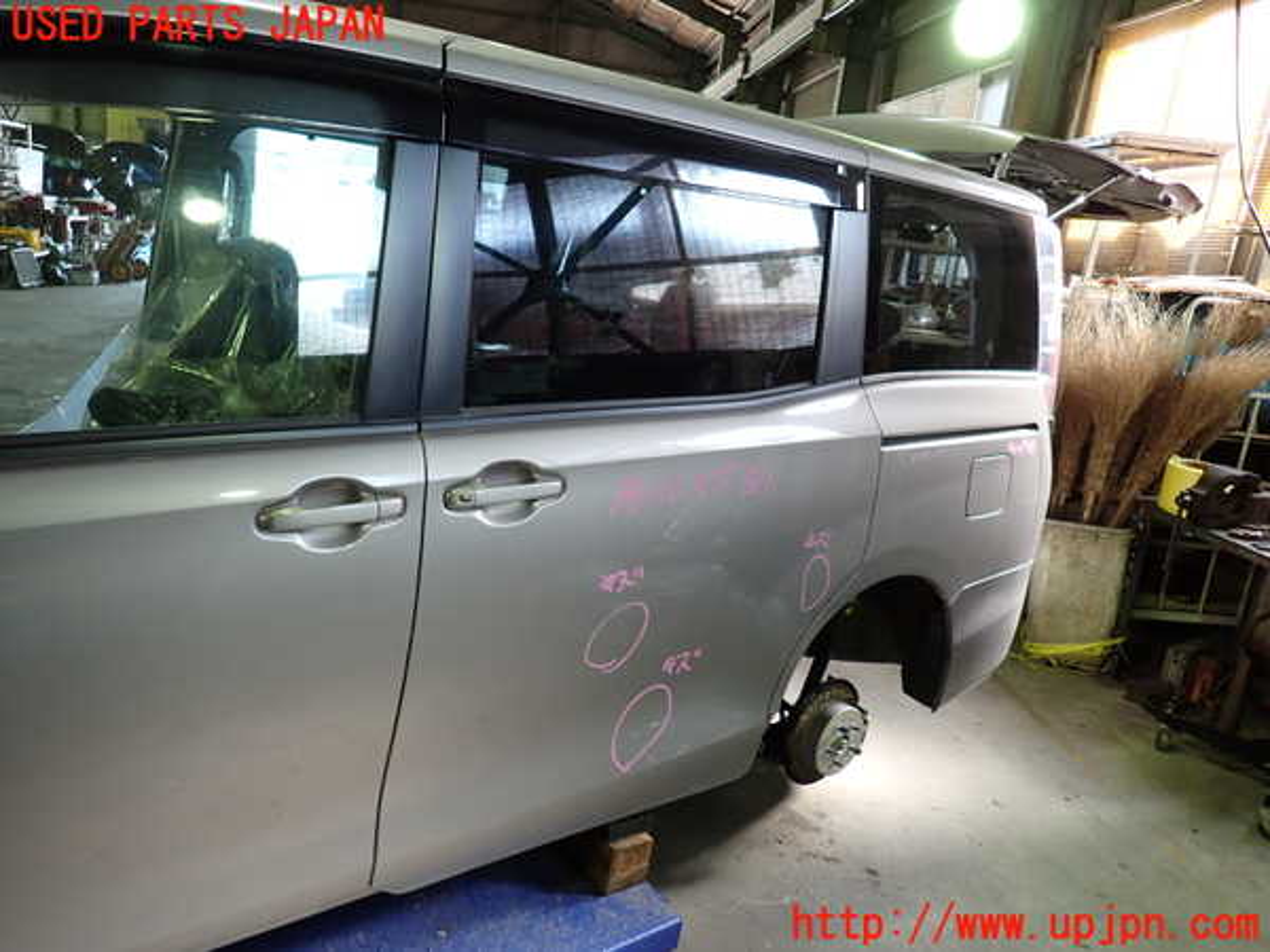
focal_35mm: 25
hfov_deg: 69.4
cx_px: 635
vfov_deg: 54.9
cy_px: 476
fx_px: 917
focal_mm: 4.5
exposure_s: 1/40
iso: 200
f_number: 2
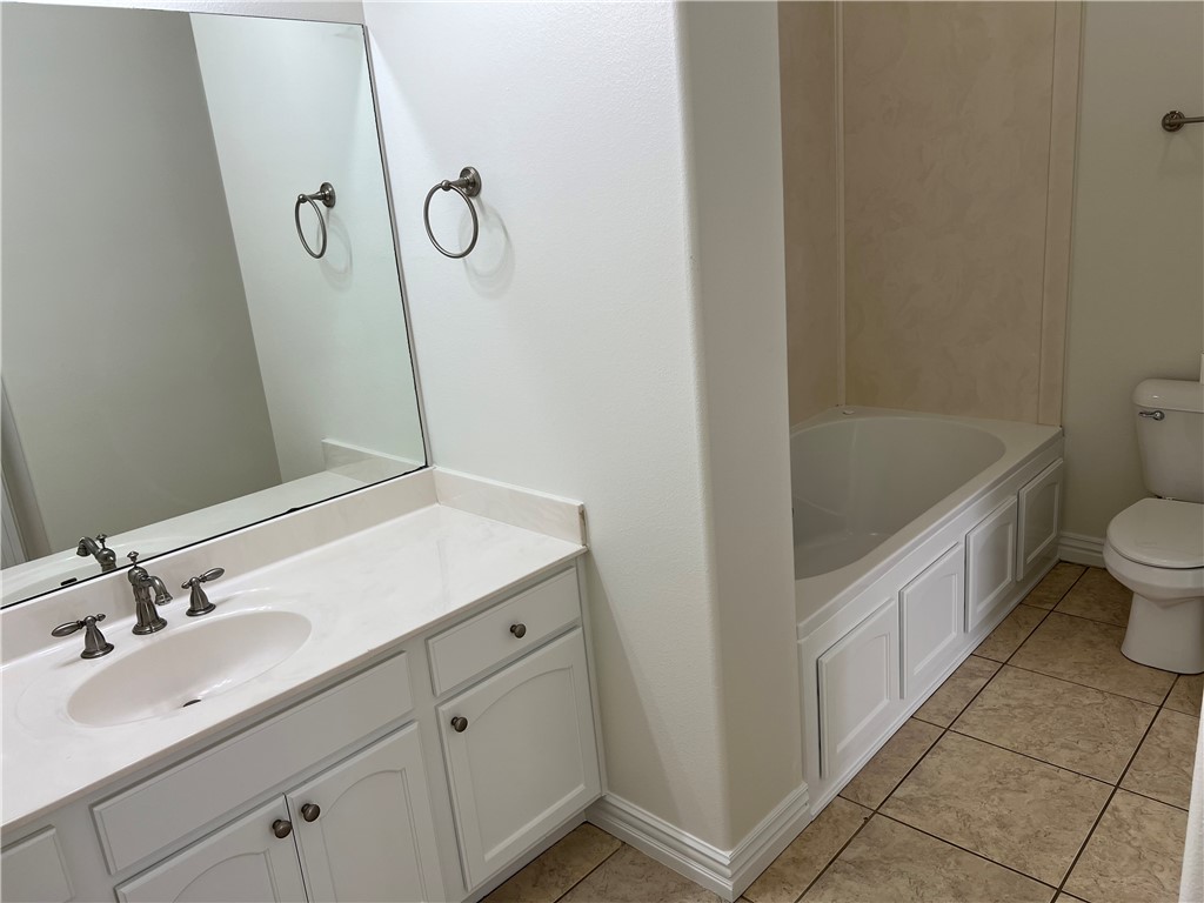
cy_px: 452
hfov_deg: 67.3
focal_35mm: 26
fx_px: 904
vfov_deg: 53.1
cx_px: 602
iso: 32
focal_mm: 5.7
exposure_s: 1/124
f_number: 1.5
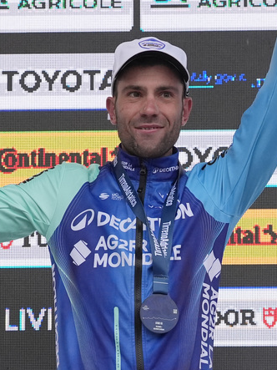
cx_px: 124
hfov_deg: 3.9
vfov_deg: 5.3
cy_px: 76
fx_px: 4024
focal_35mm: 377
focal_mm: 124
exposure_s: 1/1000
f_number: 3.2
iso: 1600
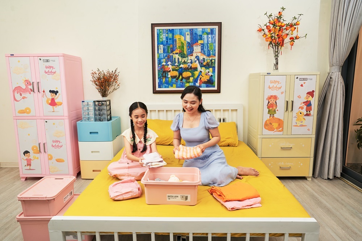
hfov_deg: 73.8
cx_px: 181
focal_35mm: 24
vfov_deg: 53.1
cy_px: 120
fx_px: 241
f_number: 8
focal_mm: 24
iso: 320
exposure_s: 1/60
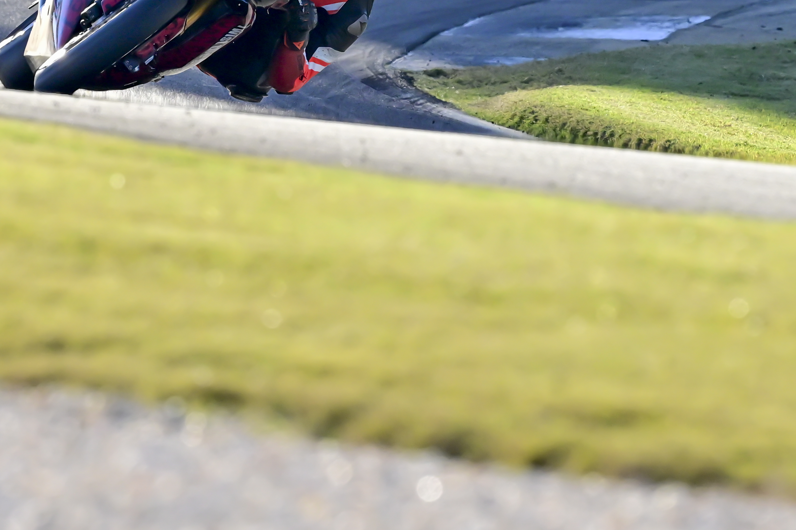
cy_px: 79
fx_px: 29663
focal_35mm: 1342
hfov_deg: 1.5
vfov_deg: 1.0
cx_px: 287
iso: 1000
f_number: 5
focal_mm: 400
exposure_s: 1/1250
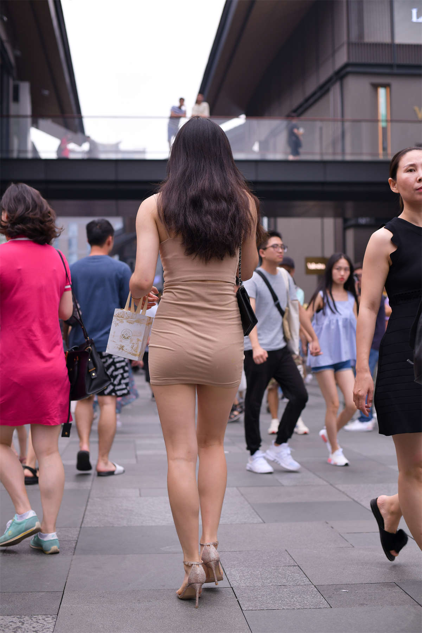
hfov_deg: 27.0
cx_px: 211
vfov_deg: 39.6
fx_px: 879
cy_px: 316
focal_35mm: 50
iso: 320
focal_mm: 50
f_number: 3.2
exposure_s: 1/800
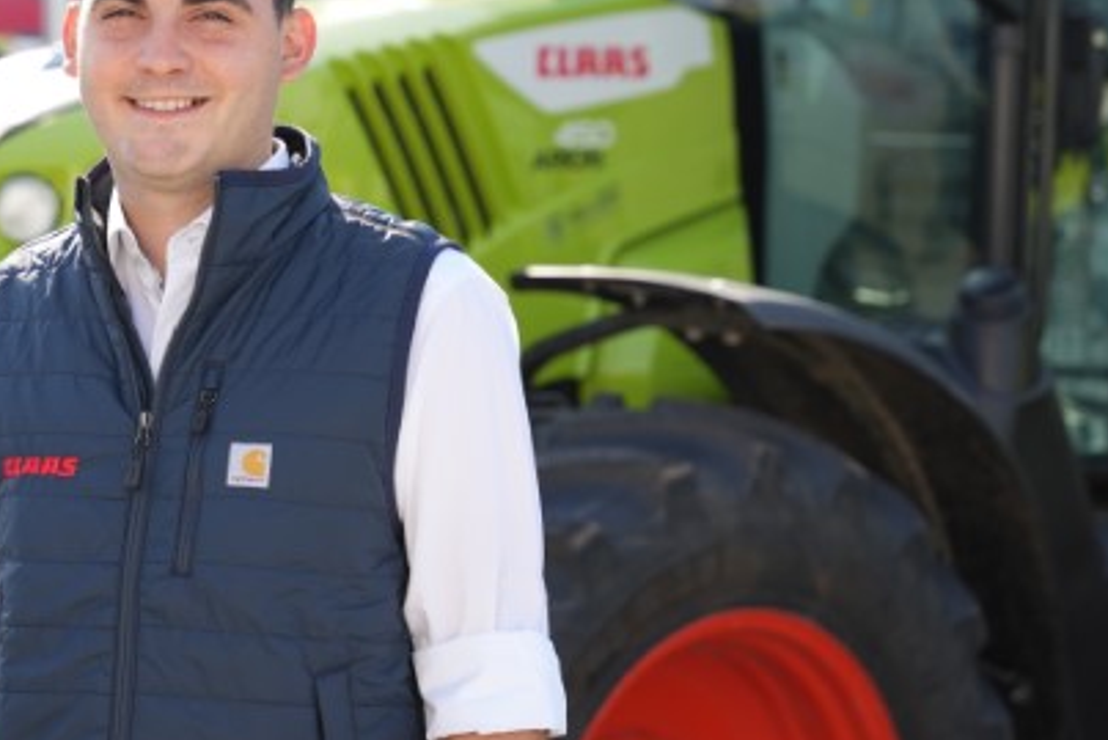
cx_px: 250
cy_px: 237
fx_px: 3848
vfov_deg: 11.0
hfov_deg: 16.3
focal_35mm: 125
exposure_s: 1/500
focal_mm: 70
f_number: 3.2
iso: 100
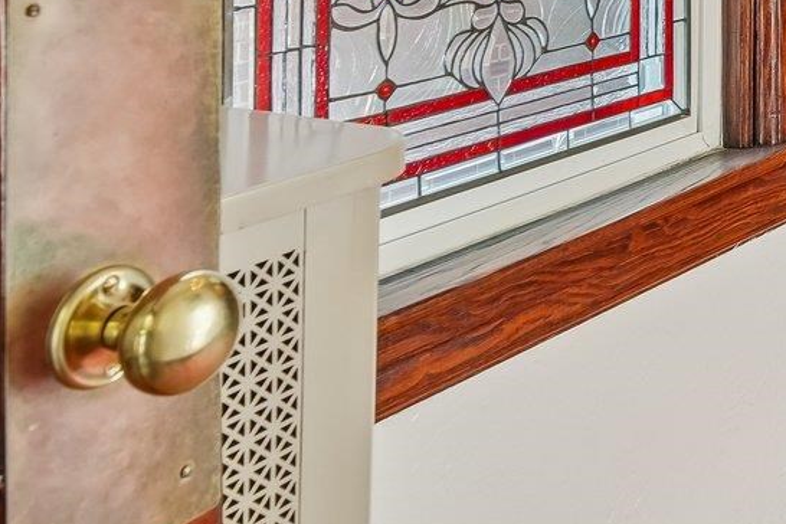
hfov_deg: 23.6
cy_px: -188
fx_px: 1310
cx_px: 1284
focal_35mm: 60
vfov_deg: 20.4
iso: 400
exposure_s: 1/15
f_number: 8
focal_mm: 16
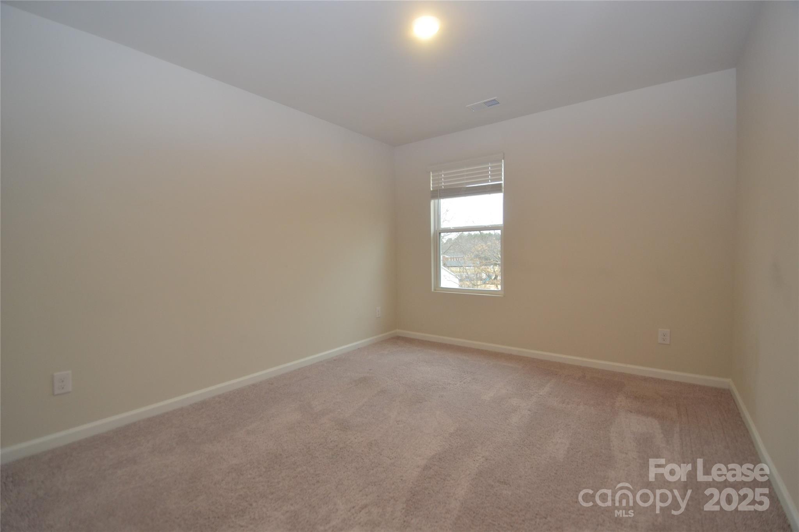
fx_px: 333
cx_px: 400
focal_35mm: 15
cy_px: 266
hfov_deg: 100.4
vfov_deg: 77.3
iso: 450
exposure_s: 1/60
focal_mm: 10
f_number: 3.5
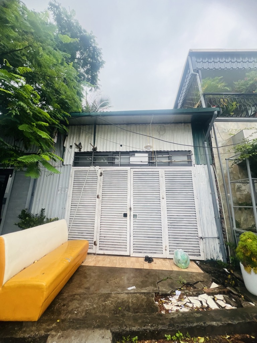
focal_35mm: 13
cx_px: 128
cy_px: 172
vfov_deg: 106.2
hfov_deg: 89.9
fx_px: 129
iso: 32
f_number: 1.8
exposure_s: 1/240
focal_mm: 1.57
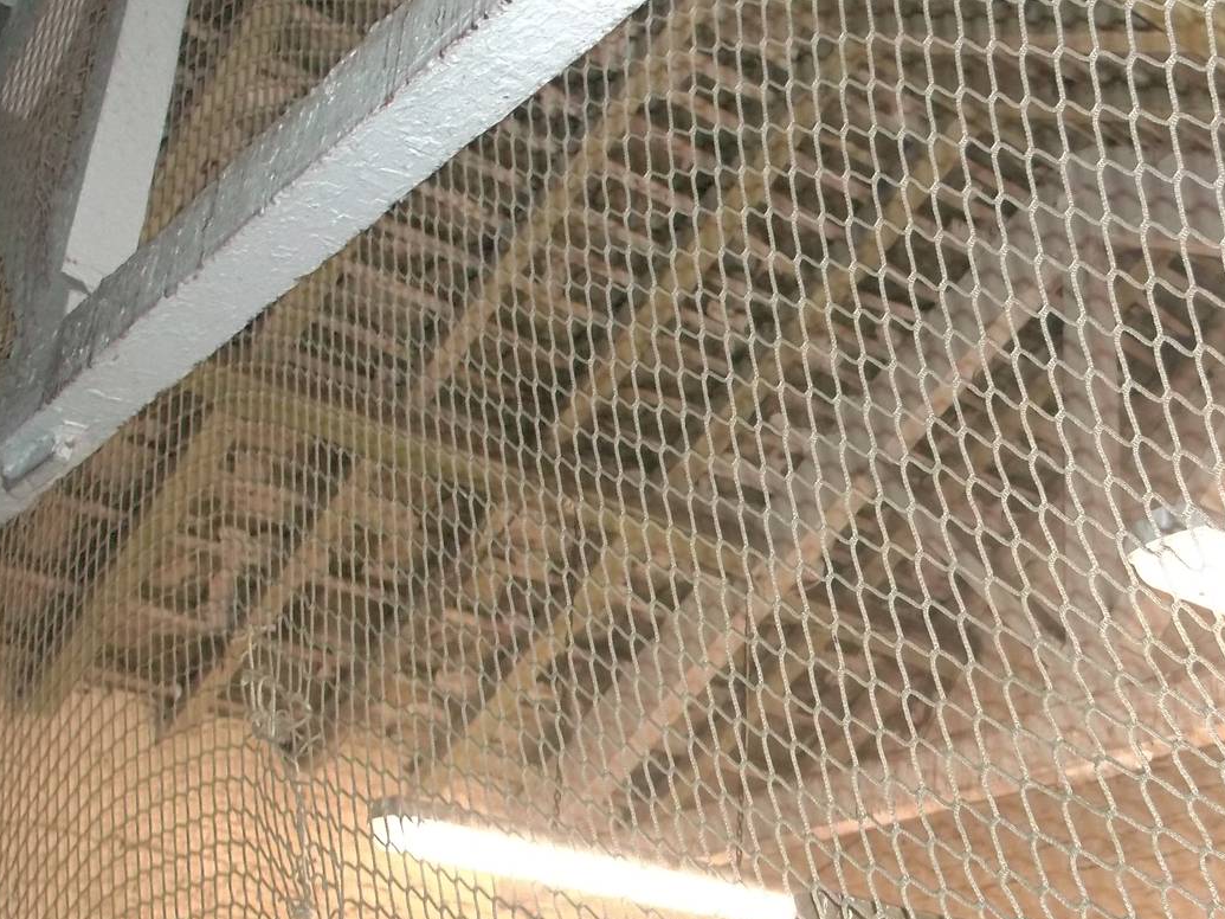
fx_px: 1805
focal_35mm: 51
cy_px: 596
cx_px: 744
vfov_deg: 28.4
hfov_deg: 37.3
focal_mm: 5.9
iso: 320
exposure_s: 1/80
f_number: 3.3
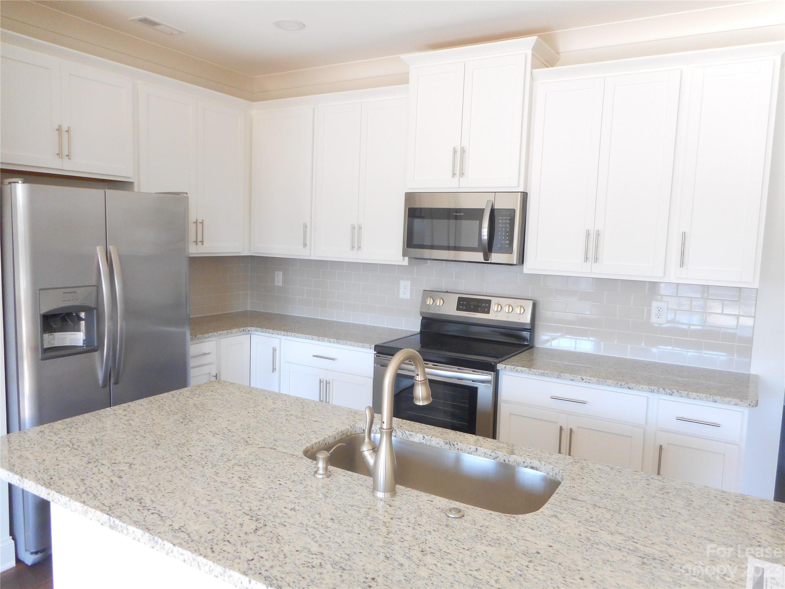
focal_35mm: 25
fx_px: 567
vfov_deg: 54.9
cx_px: 392
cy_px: 294
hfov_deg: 69.4
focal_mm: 4.5
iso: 200
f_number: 3.7
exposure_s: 1/30
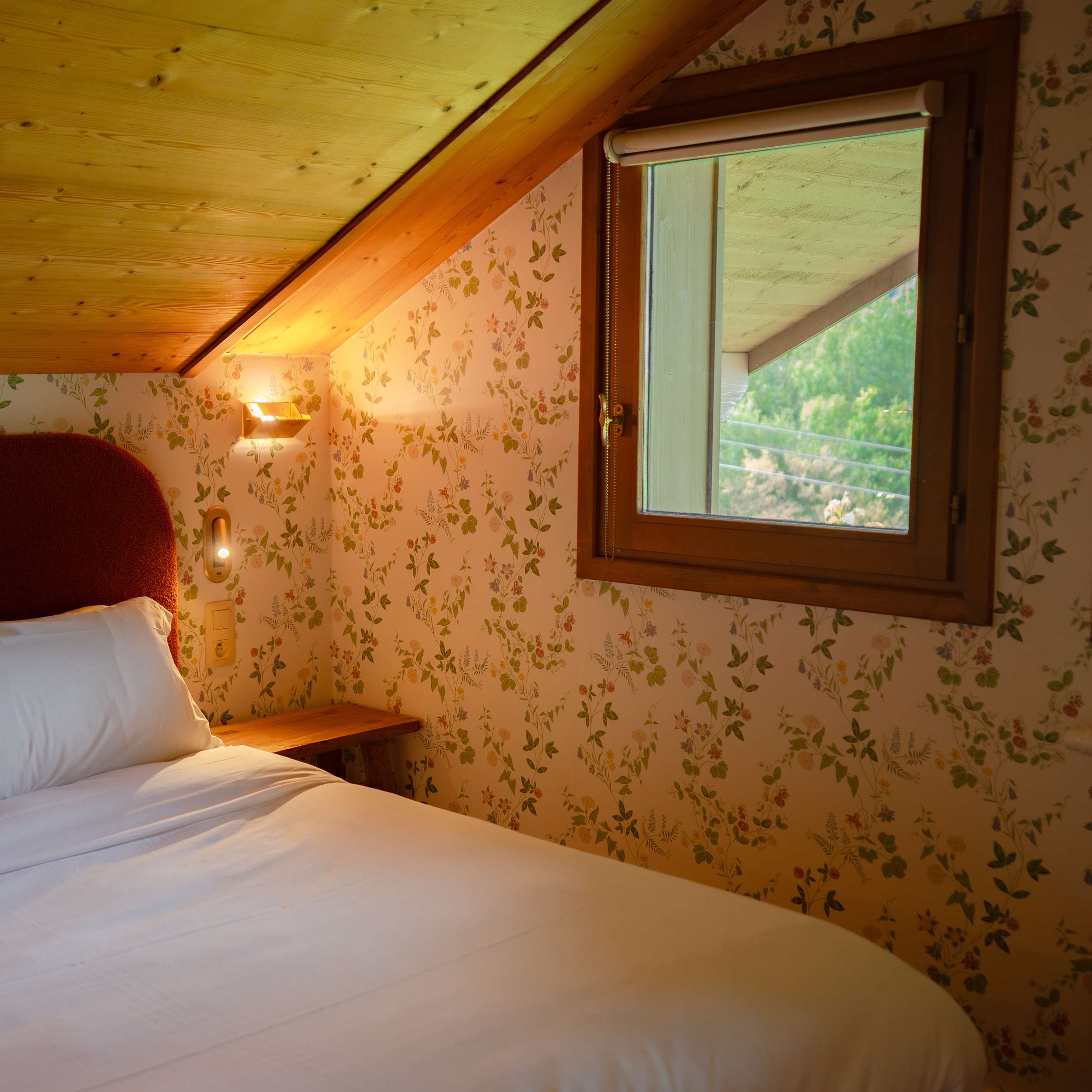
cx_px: 376
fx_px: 1606
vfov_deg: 37.6
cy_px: 544
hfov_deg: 37.2
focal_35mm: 45
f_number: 2.8
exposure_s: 1/50
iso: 50
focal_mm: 35
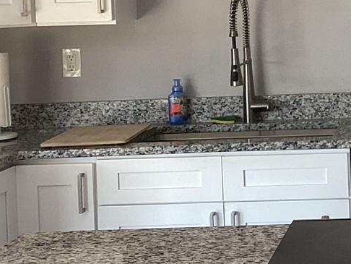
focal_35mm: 102
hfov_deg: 18.5
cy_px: 32
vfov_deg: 14.4
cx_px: 396
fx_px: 1035
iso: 80
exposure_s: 1/60
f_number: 2.4
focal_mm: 3.3
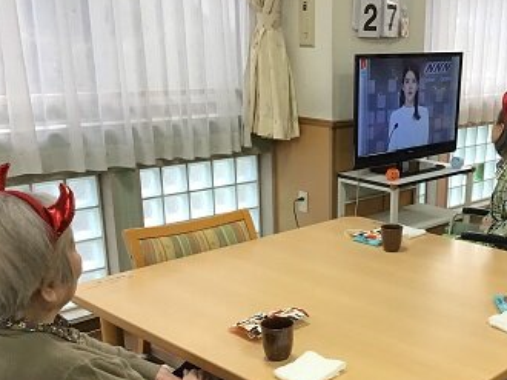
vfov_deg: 30.5
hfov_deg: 39.4
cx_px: 376
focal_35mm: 47
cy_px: 272
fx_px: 688
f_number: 2.4
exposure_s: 1/30
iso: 32
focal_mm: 3.3
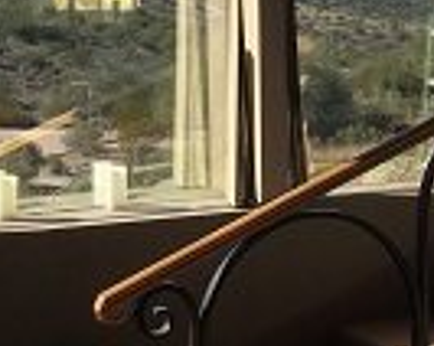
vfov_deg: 15.2
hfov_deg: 19.6
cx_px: 268
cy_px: -57
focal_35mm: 98
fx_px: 1257
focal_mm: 4.15
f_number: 2.2
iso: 25
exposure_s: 1/120
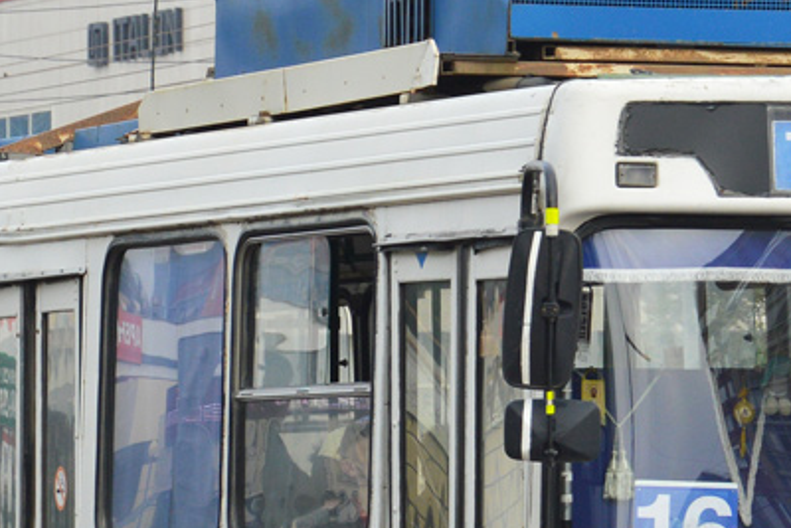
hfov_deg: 5.6
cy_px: 277
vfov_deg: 3.7
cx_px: 530
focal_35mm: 371
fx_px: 8154
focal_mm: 66
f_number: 7.1
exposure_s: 1/400
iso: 200
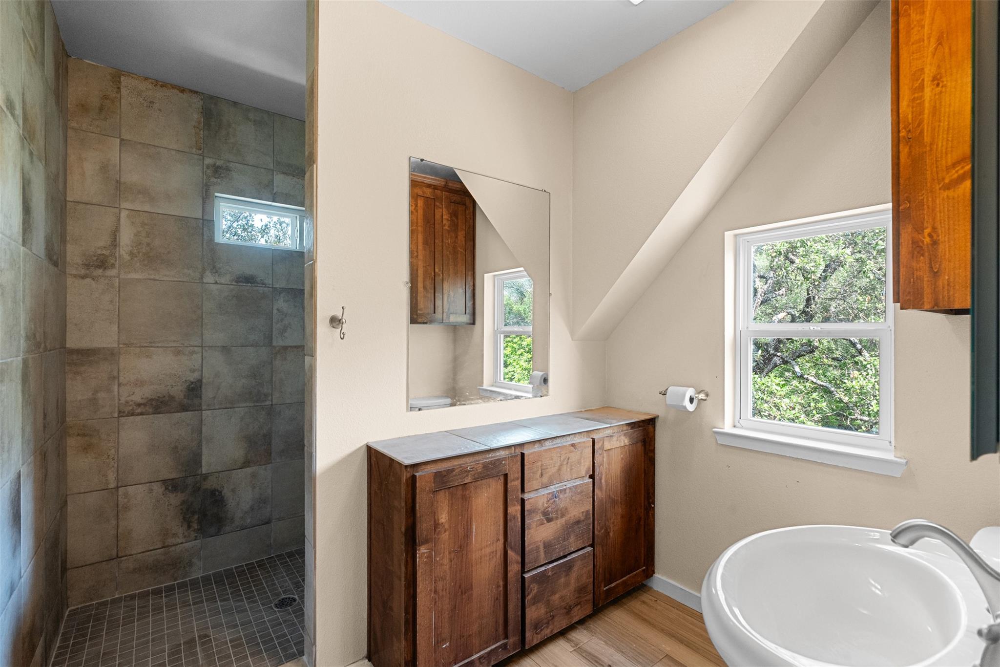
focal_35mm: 16
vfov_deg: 73.7
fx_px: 444
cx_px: 500
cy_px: 334
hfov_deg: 96.7
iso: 800
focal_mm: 16
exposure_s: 1/10
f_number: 8
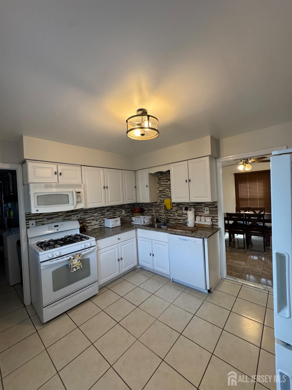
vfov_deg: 102.1
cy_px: 195
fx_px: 157
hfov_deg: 85.7
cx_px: 146
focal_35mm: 14
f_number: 2.2
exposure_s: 1/120
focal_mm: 2.22
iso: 320
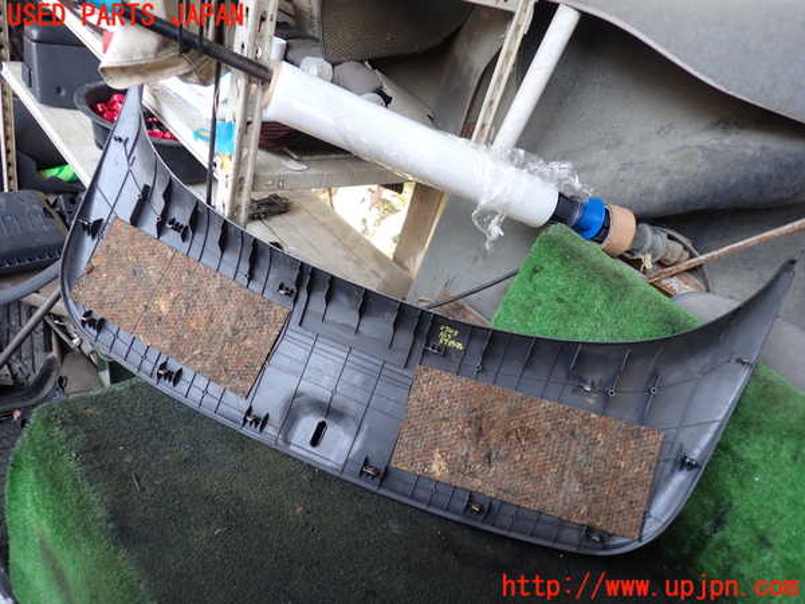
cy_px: 302
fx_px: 581
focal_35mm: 25
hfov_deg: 69.4
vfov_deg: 54.9
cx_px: 402
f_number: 2
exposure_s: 1/60
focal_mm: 4.5
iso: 100
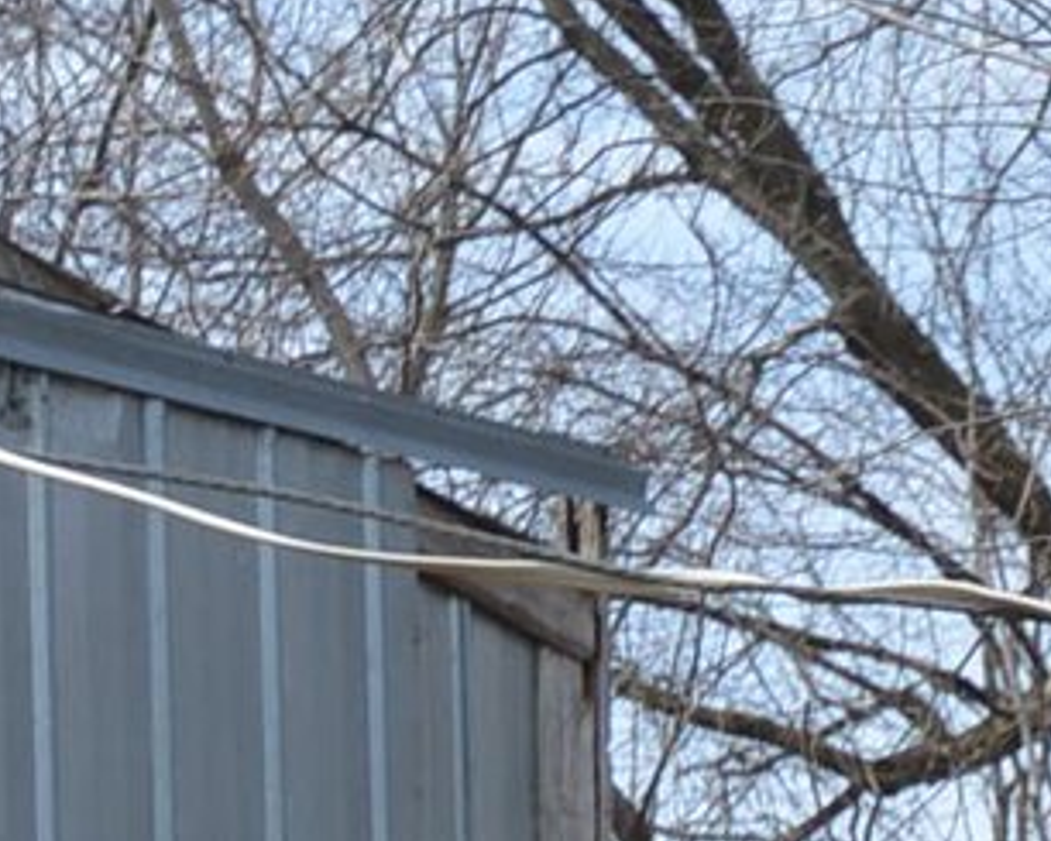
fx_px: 5881
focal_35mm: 189
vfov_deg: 8.0
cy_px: 1217
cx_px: 1752
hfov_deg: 9.8
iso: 180
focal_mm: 24
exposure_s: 1/250
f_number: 8
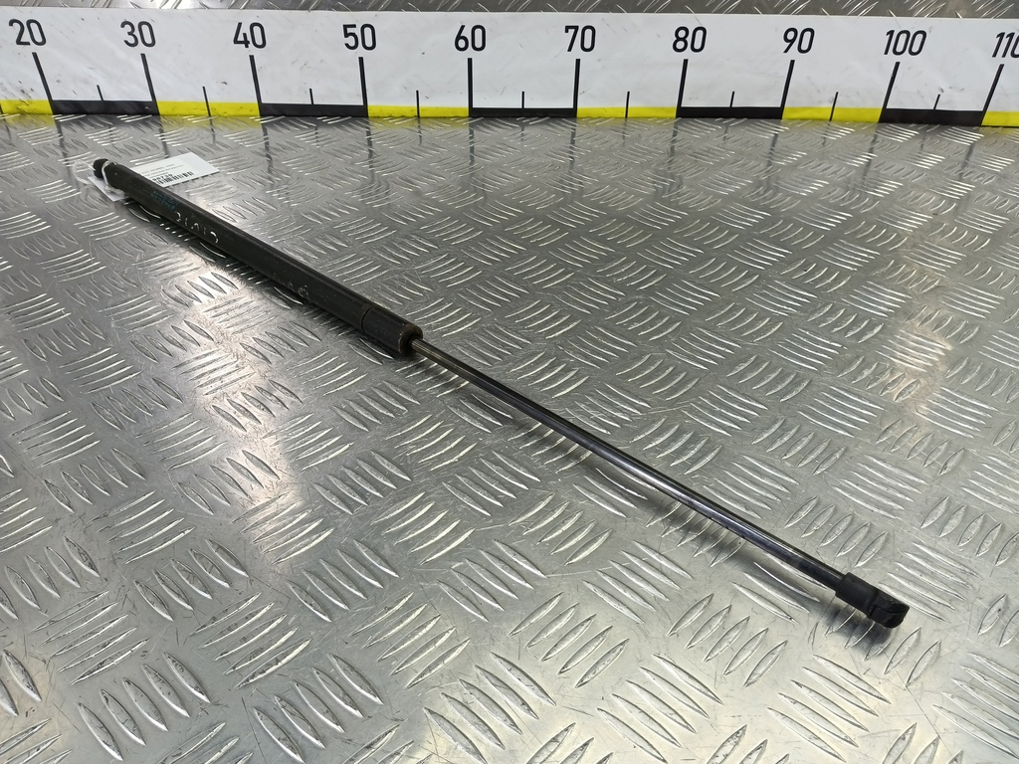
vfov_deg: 58.9
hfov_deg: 73.9
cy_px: 382
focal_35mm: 23
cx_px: 510
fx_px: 677
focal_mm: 4.11
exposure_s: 1/50
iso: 103
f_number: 1.6
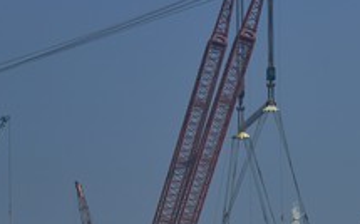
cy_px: 177
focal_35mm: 568
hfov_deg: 3.7
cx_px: 307
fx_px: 5568
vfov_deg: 2.3
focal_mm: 190
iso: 100
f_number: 7.1
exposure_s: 1/400
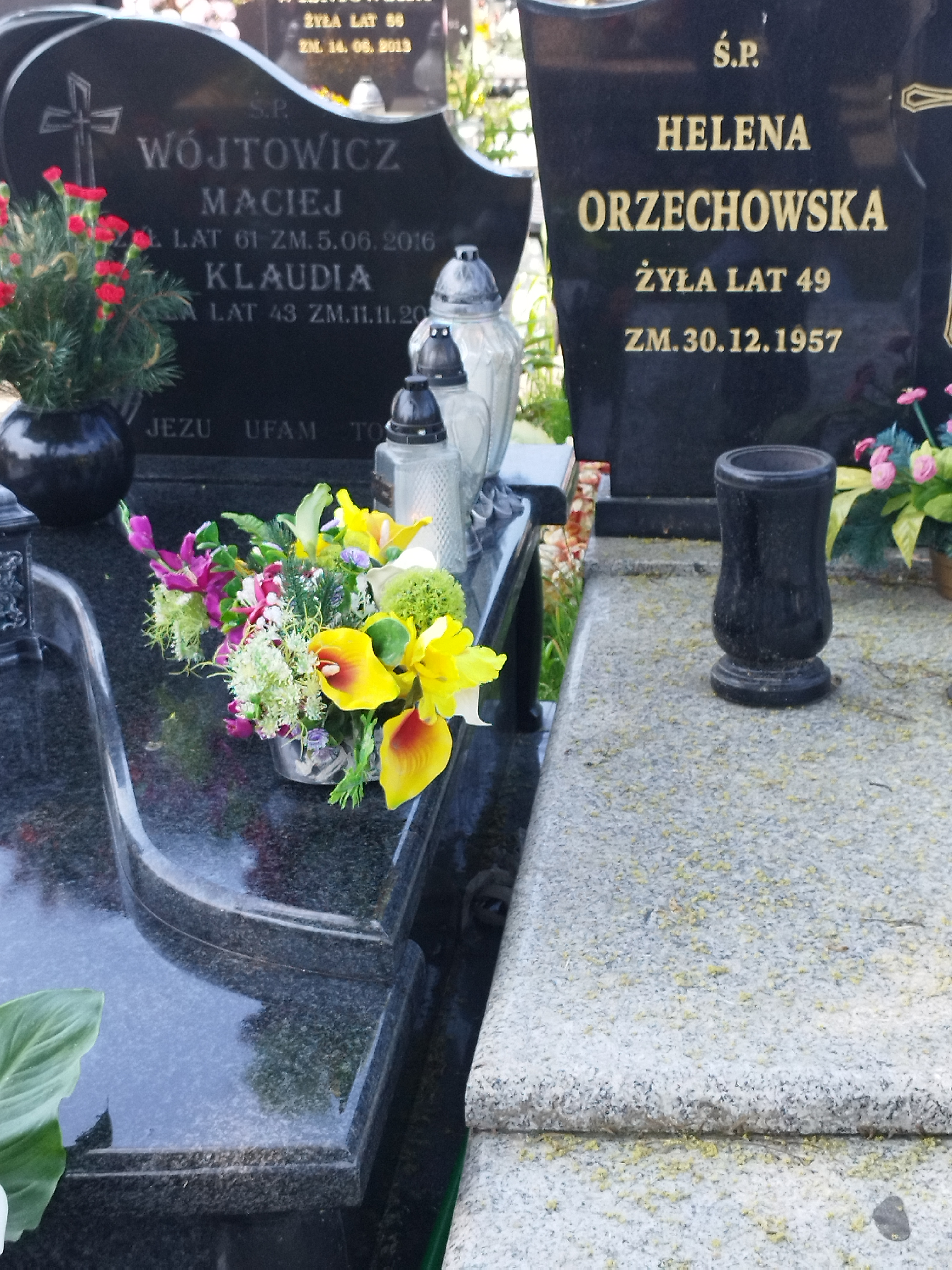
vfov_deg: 71.6
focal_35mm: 24
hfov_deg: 56.8
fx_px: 880
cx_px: 476
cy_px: 635
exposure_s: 1/142
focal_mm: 5.89
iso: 50
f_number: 1.89
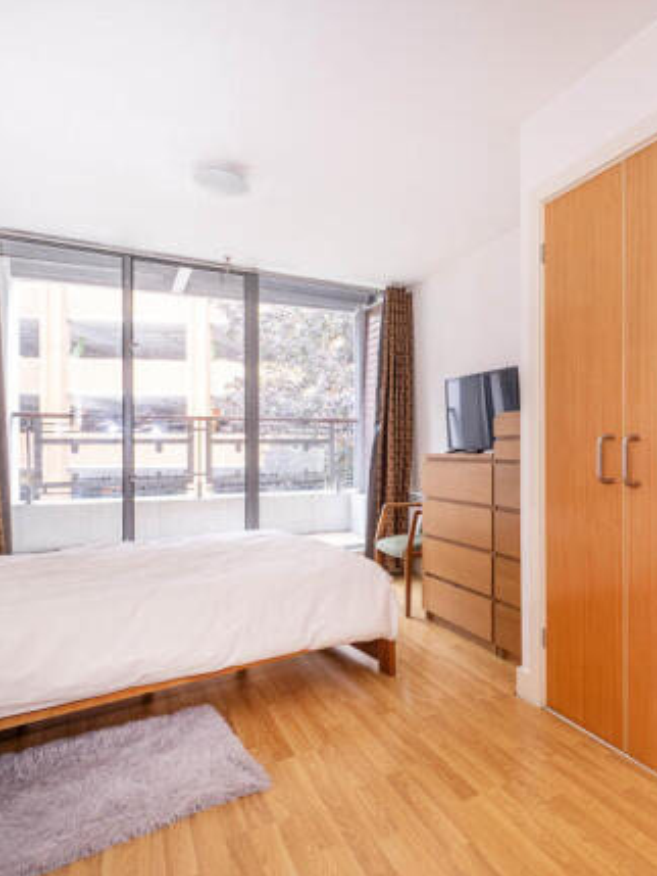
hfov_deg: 55.5
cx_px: 552
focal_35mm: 22
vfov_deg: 76.4
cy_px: 442
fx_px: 556
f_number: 6.4
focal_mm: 10
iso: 500
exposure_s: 1/20
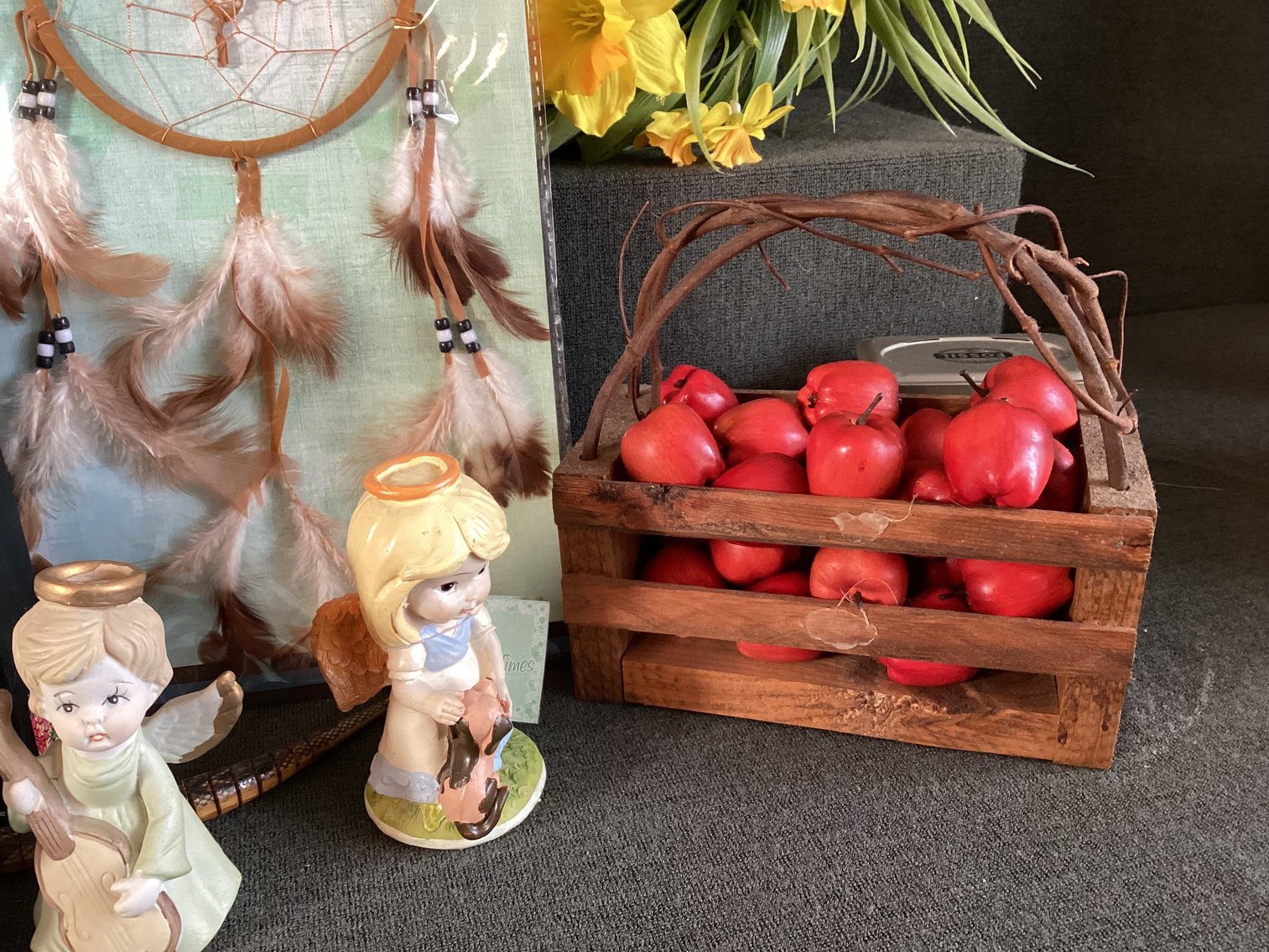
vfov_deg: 45.4
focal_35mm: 31
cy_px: 476
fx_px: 1137
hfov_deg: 58.3
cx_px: 634
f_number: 2.4
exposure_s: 1/50
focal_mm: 3.3
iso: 160
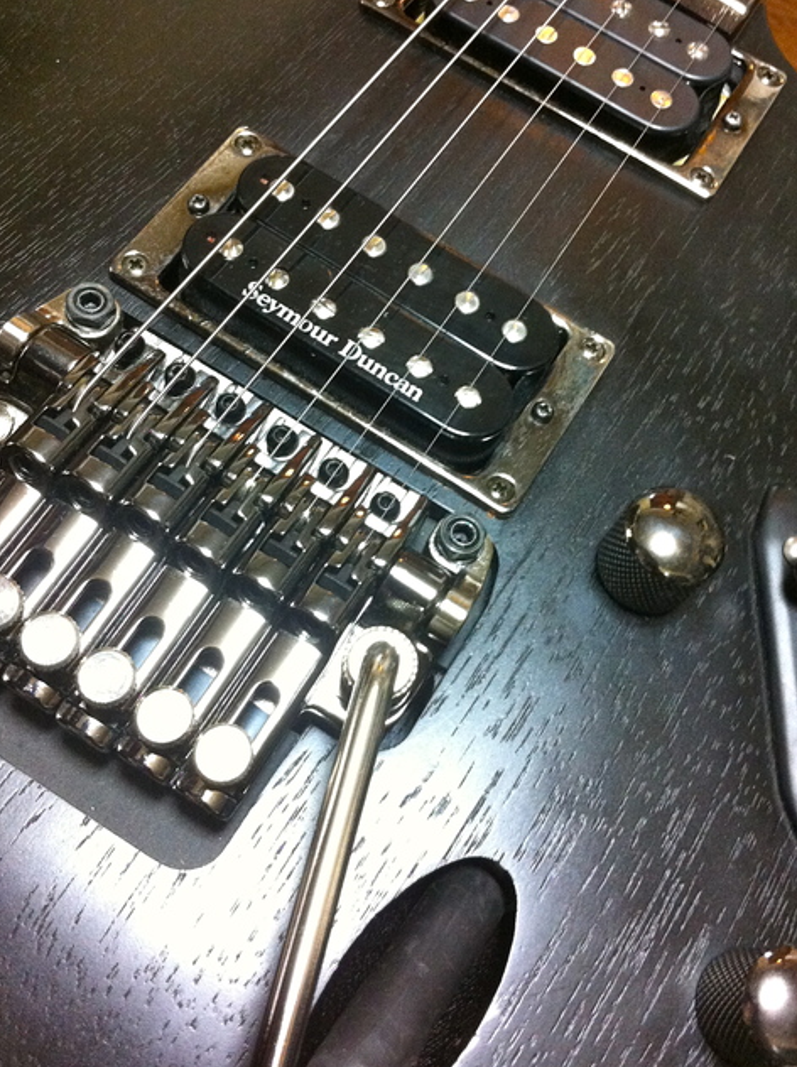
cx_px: 409
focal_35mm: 43
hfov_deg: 33.5
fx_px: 1324
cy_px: 479
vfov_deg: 43.9
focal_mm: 3.85
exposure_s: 1/15
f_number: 2.8
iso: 320
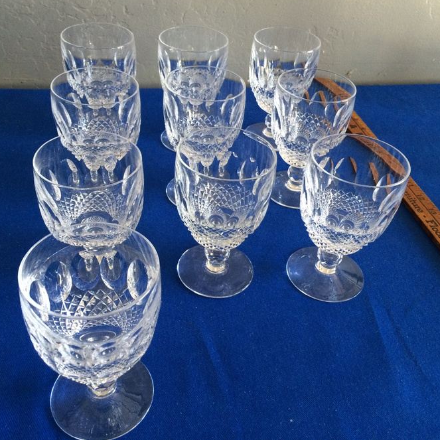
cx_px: 214
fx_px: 518
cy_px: 217
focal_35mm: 36
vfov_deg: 46.0
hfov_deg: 46.0
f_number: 2.2
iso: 64
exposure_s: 1/30
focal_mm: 4.12
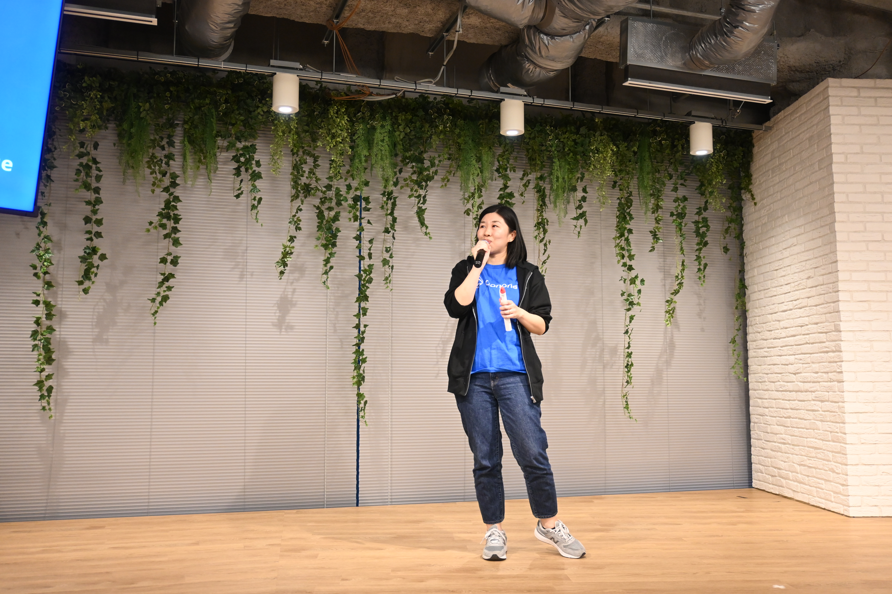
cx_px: 446
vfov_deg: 40.0
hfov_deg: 57.2
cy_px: 297
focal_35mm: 33
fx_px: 818
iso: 1400
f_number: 4
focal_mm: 22
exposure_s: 1/125
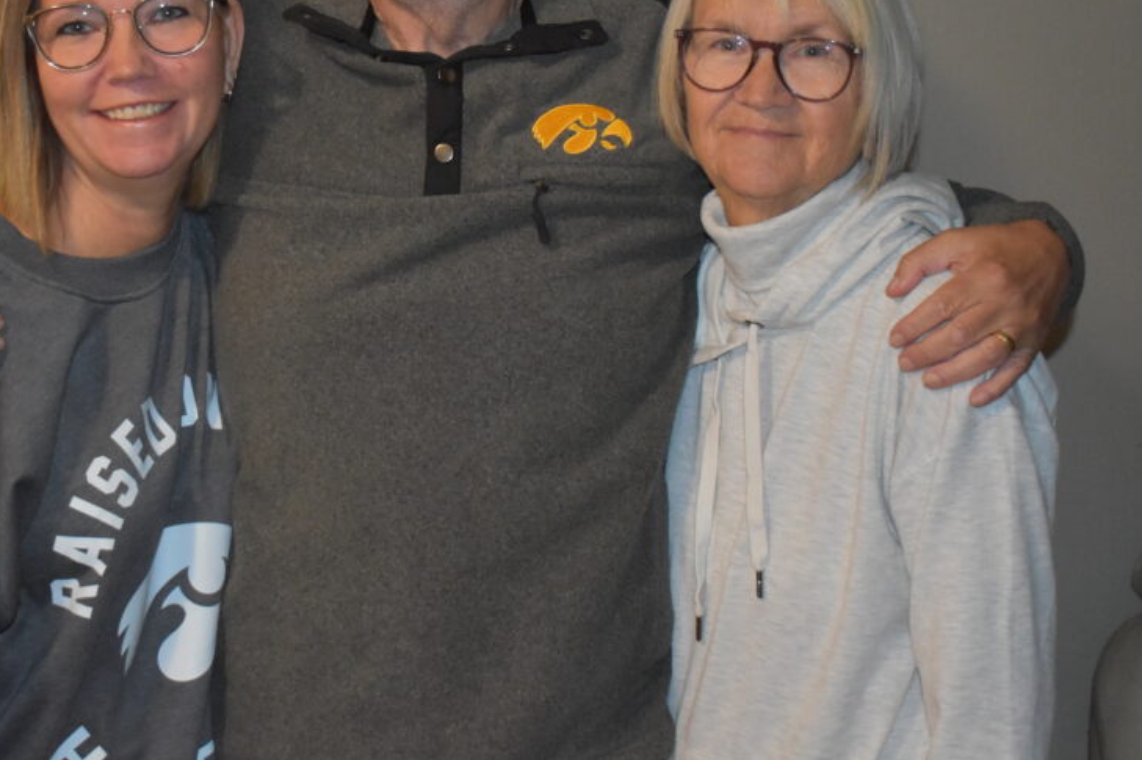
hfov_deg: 26.1
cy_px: 189
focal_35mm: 77
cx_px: 354
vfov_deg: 17.6
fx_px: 2441
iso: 3200
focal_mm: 34
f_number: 4.5
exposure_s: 1/60
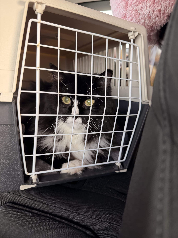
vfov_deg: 71.6
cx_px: 89
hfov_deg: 56.8
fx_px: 165
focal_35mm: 24
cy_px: 119
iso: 200
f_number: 1.78
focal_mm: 6.76
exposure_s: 1/95
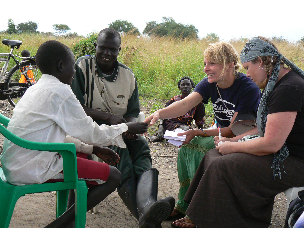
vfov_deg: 25.2
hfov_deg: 33.2
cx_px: 152
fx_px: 509
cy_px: 114
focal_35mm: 58
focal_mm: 9.6
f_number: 3.2
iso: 100
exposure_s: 1/500
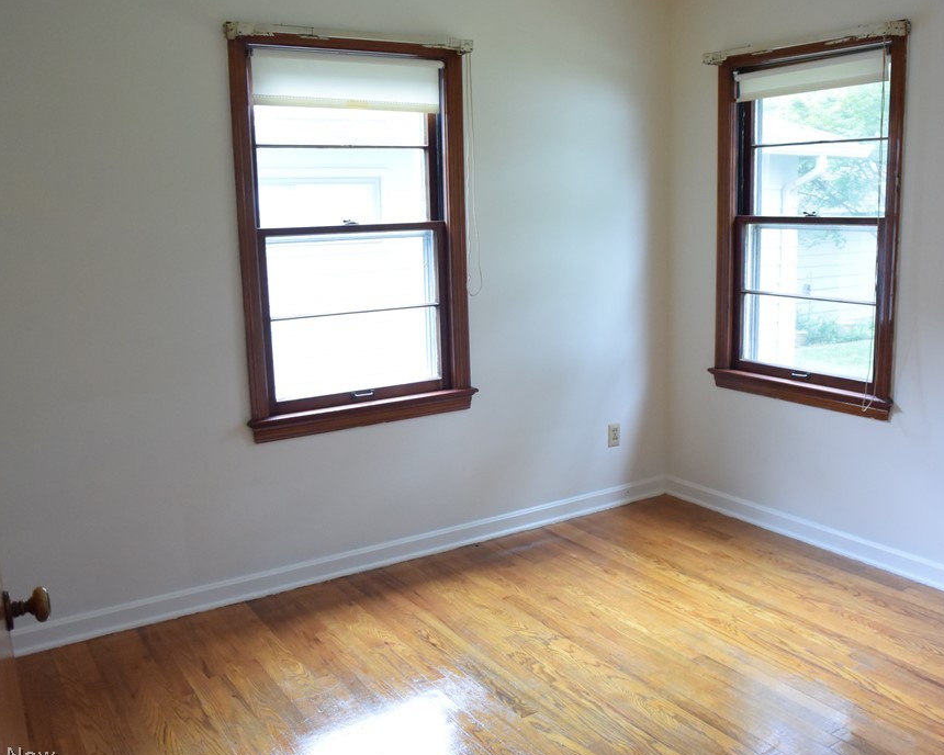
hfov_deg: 55.4
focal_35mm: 32
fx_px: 894
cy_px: 376
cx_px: 541
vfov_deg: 45.8
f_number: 3.5
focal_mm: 10
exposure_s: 1/60
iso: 1000
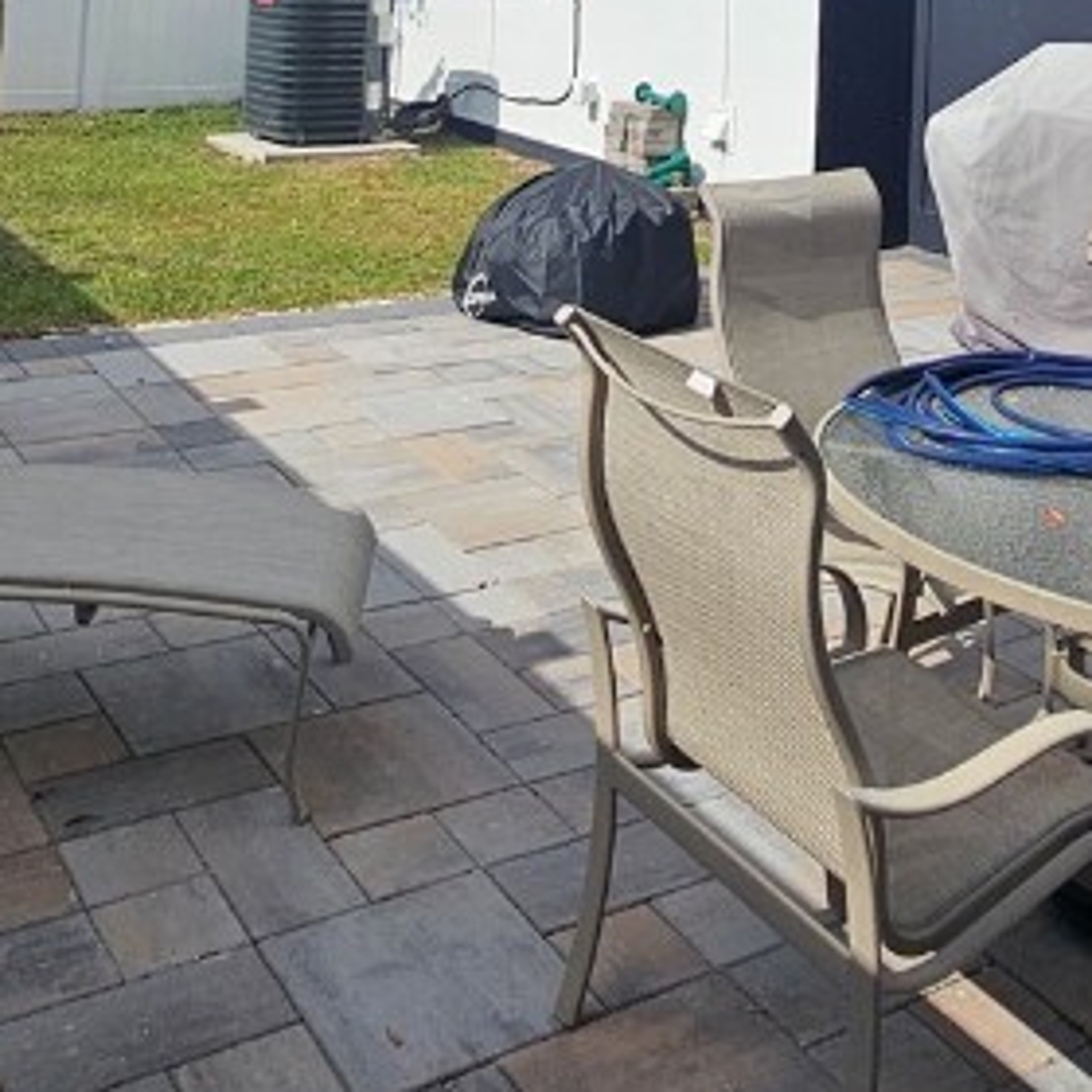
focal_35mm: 42
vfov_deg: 33.5
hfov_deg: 39.9
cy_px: -176
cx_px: 655
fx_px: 1499
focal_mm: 2.2
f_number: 2.2
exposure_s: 1/5523
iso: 50
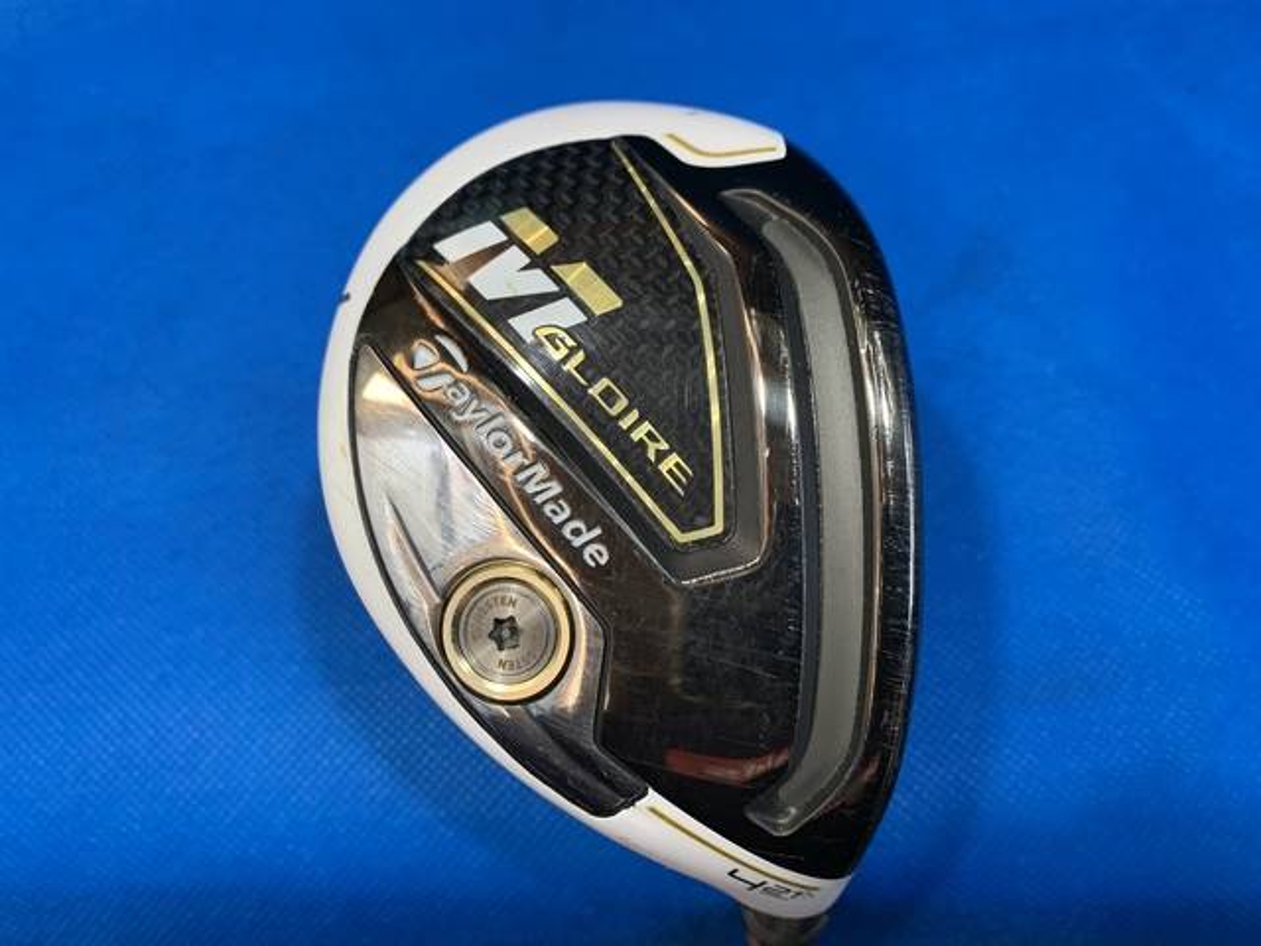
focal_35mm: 26
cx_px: 630
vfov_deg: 53.1
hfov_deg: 67.3
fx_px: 947
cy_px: 473
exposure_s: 1/60
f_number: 1.8
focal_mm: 4.25
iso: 80
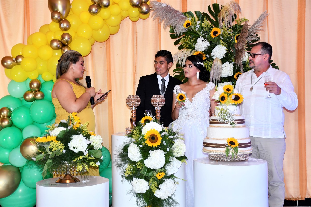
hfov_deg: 35.1
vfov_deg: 23.8
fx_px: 492
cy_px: 104
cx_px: 156
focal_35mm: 57
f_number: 4.2
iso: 500
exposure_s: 1/60
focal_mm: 38
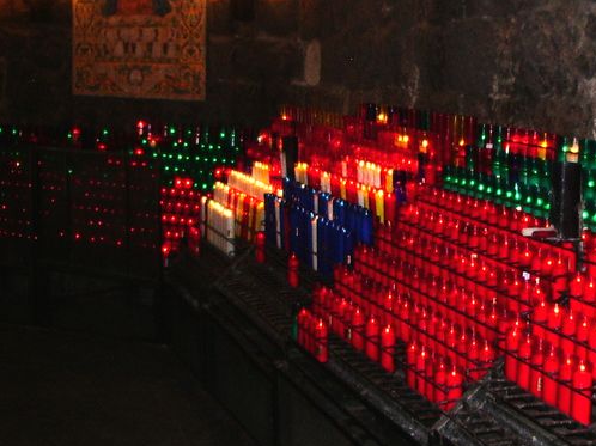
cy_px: 190
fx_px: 1239
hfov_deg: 26.7
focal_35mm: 72
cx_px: 439
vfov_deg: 20.4
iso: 100
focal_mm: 5.8
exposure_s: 1/40
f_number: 2.6
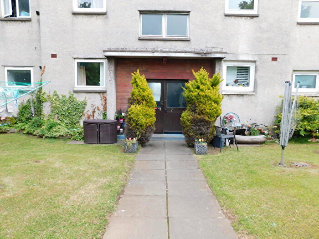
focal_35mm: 23
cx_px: 160
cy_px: 120
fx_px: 212
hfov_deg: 73.9
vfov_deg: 58.9
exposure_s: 1/60
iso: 125
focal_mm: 4
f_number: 3
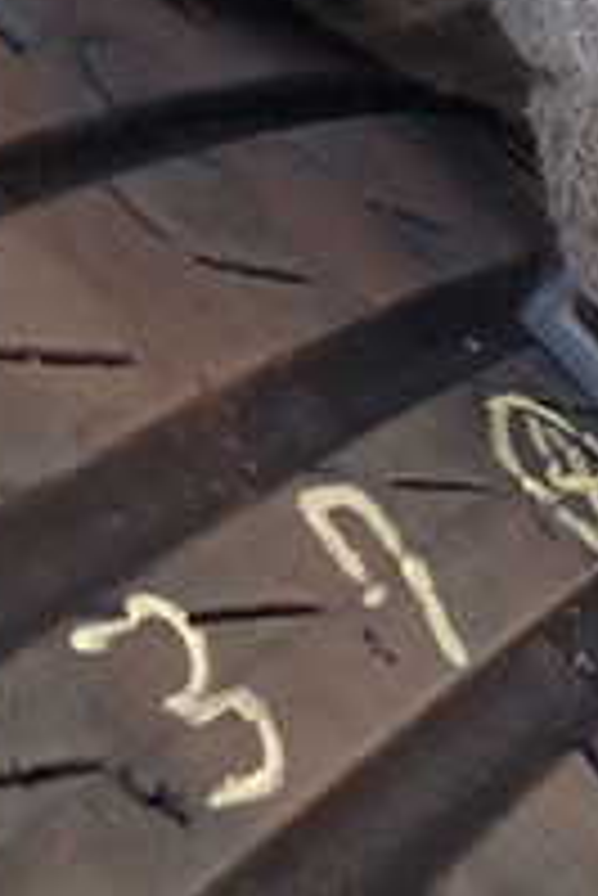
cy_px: 545
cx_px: 562
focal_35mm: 113
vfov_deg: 18.1
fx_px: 2810
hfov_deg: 12.0
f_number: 2.5
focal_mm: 6.37
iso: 400
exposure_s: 1/125
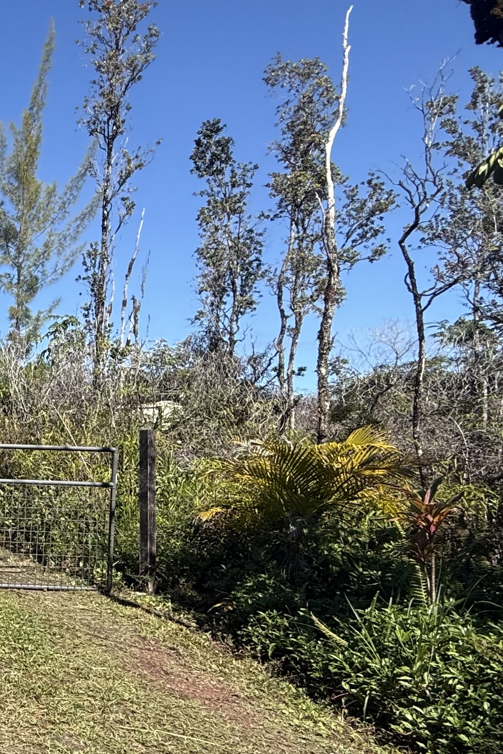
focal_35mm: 36
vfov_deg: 52.6
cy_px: 472
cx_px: -237
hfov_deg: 27.0
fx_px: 755
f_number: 2.2
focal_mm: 2.22
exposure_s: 1/1497
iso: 50
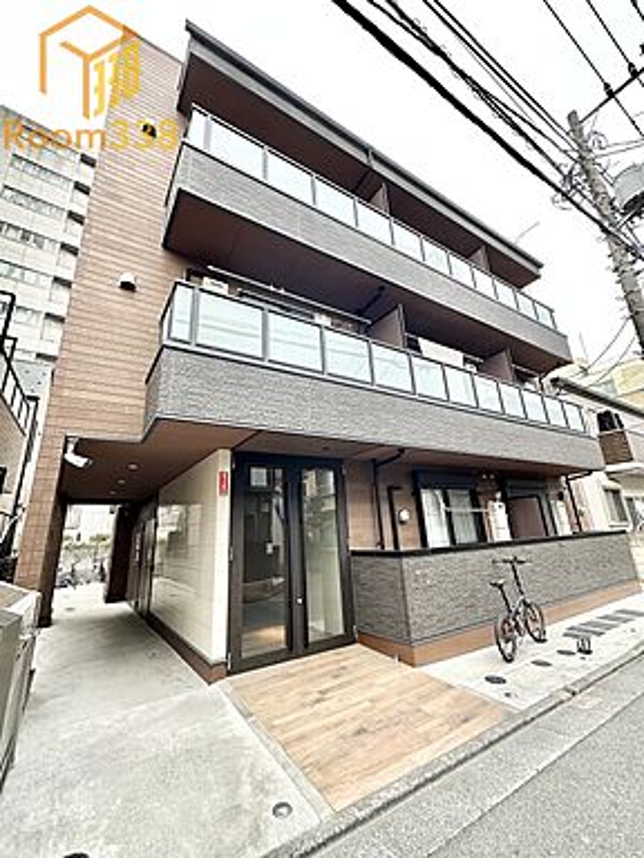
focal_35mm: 14
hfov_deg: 85.7
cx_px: 322
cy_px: 429
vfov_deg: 102.1
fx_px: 347
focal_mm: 2.22
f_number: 2.2
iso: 40
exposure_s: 1/136
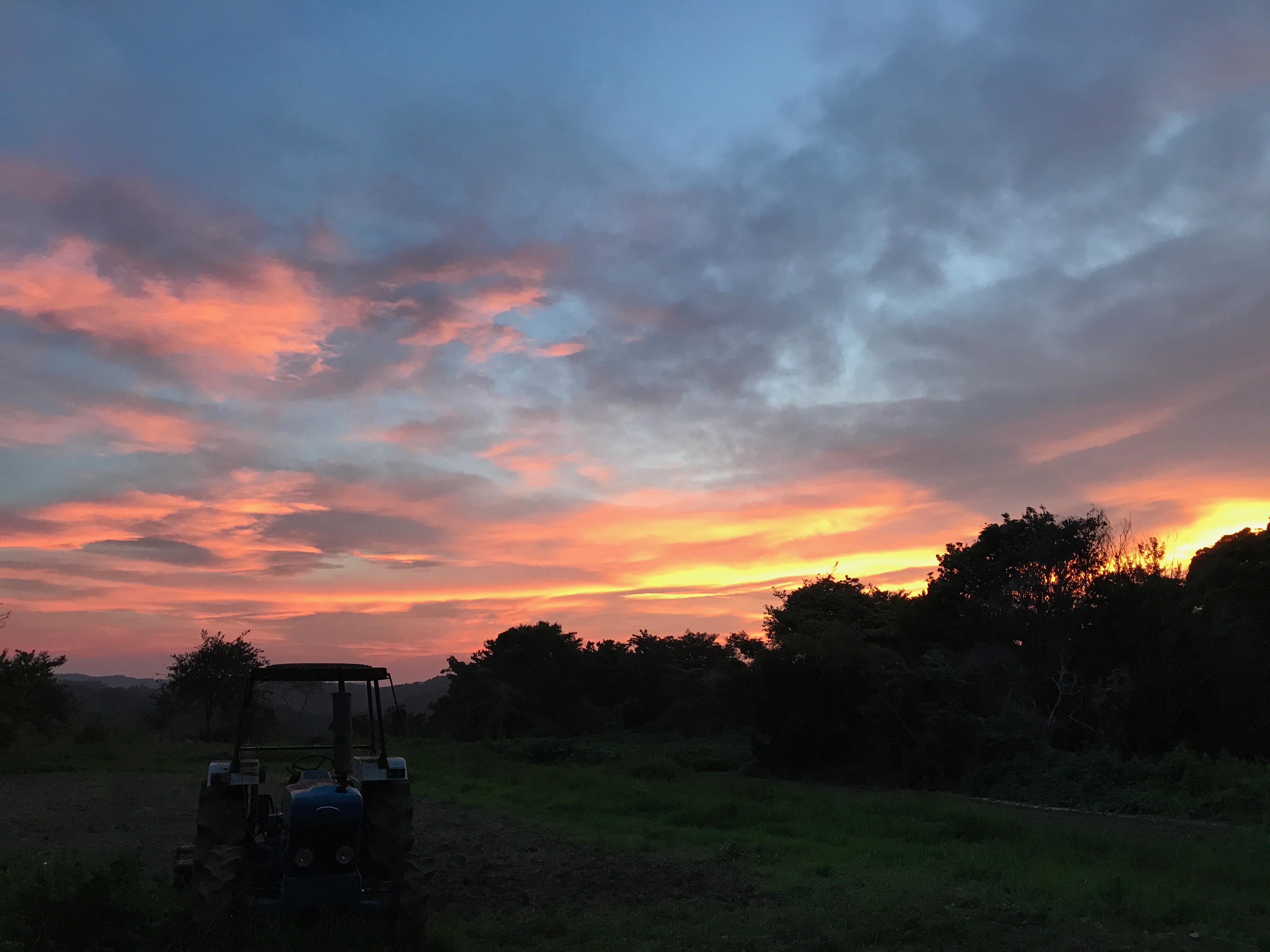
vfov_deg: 49.7
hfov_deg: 63.4
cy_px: 476
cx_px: 635
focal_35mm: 28
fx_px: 1027
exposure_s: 1/24
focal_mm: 3.99
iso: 40
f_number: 1.8
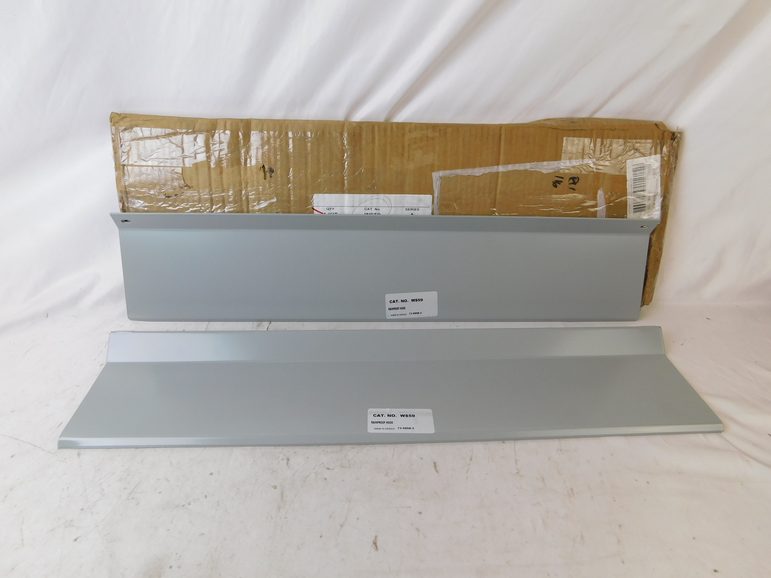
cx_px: 386
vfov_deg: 58.9
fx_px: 512
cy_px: 289
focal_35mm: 23
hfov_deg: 73.9
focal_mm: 4
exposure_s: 1/30
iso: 125
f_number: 3
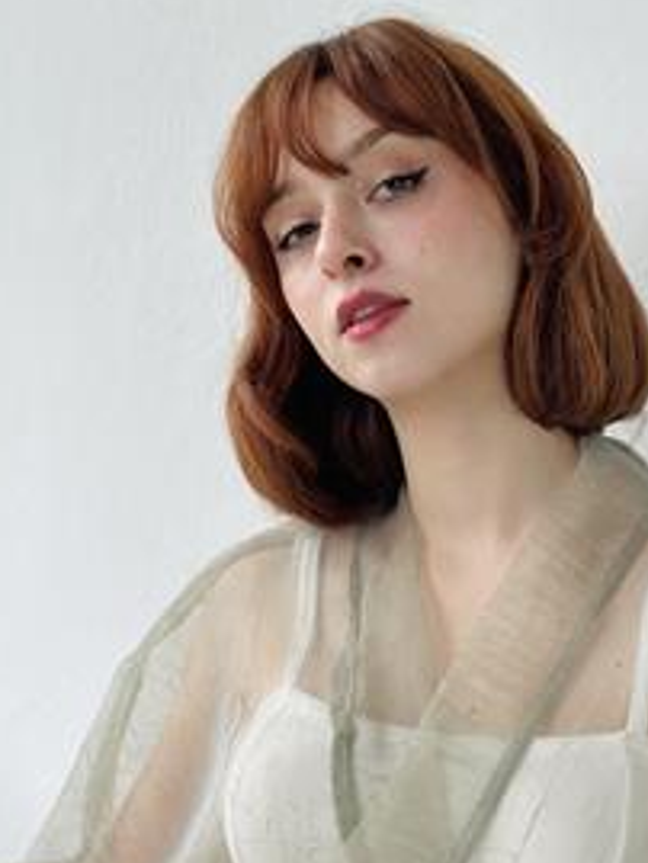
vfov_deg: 20.3
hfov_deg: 15.5
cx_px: 446
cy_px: 727
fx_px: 2369
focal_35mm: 95
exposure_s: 1/364
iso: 80
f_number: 1.78
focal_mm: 6.86
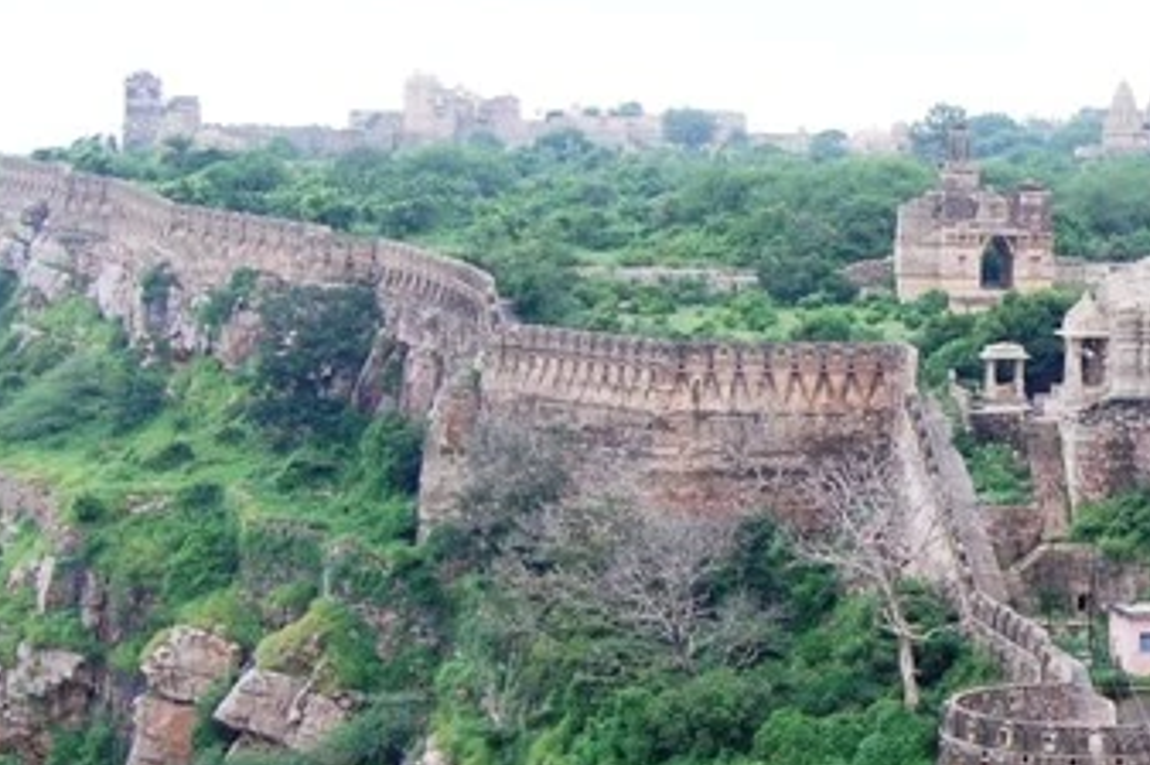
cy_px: 492
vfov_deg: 14.8
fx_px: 2947
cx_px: 1365
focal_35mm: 92
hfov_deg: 20.7
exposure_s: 1/125
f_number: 5.6
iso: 200
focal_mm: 23
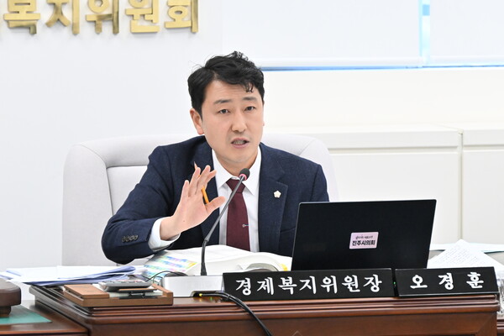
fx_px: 3360
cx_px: 252
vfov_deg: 5.7
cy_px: 168
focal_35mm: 240
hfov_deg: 8.6
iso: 4000
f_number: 6.3
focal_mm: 160
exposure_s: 1/250
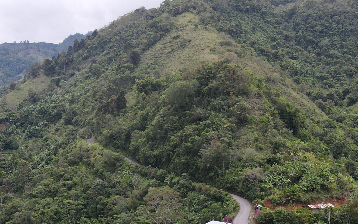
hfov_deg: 36.9
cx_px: 165
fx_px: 537
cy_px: 244
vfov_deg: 22.3
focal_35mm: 55
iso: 110
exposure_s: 1/250
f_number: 2.8
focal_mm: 4.5
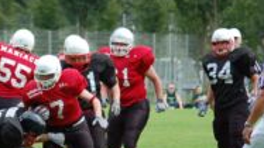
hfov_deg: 4.7
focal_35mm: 455
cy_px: 107
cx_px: 23
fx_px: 3184
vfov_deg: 2.7
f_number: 4.2
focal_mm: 120
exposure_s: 1/640
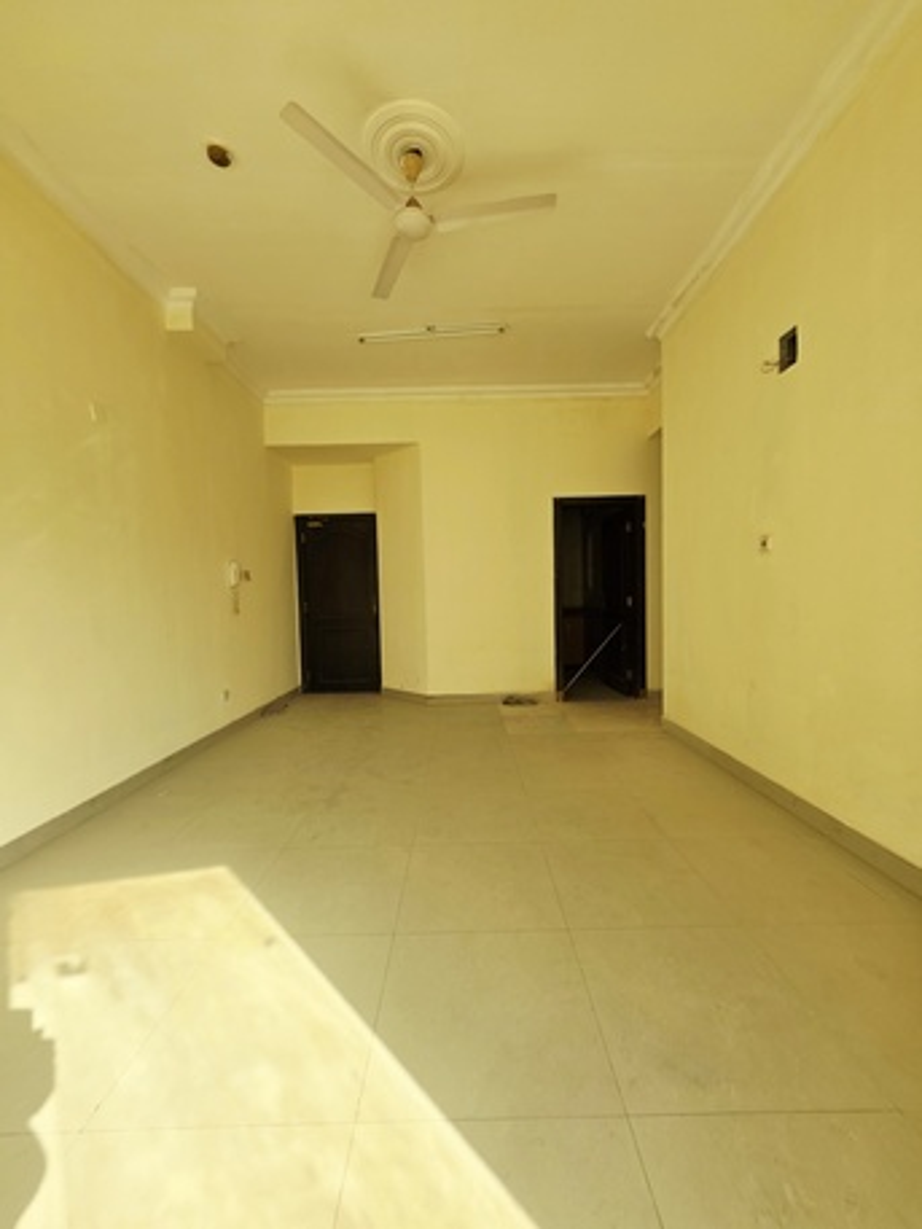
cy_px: 614
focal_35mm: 13
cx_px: 461
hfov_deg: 89.9
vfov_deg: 106.2
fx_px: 461
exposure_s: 1/101
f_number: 1.9
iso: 32
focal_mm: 2.2
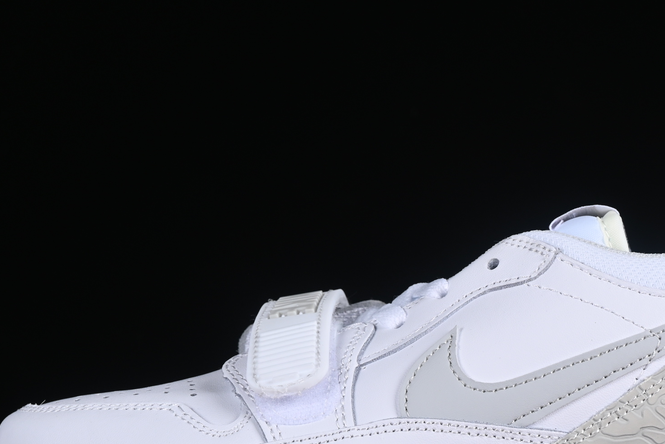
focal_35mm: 142
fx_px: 2623
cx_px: 422
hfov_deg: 14.4
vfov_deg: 9.6
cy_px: 321
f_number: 8
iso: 160
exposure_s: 1/125
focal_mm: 50
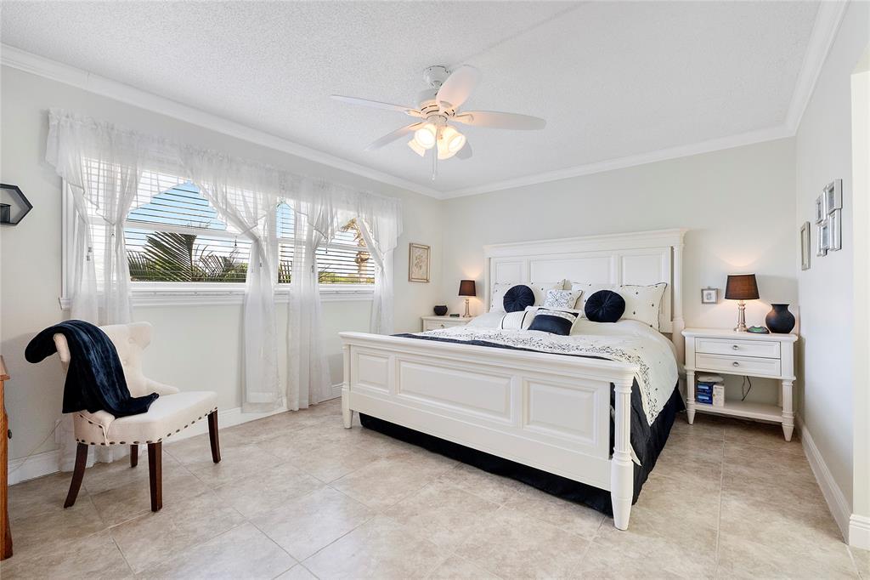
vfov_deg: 77.3
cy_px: 290
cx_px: 435
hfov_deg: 100.4
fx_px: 362
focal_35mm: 15
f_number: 8
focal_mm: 10
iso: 800
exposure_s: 1/60
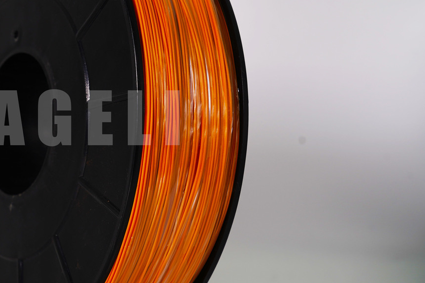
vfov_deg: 11.4
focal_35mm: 120
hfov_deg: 16.9
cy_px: 117
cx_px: 59
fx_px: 1416
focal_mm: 69
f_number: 8
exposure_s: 1/100
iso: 200
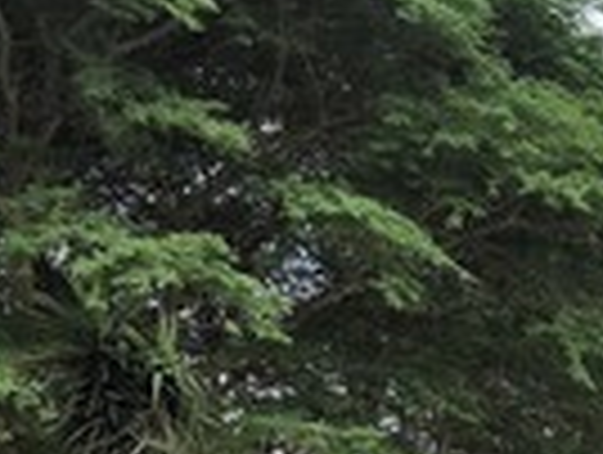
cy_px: 753
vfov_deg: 12.8
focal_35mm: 108
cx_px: 702
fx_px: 1885
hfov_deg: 17.4
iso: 32
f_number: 2.2
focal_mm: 4.15
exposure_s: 1/2083
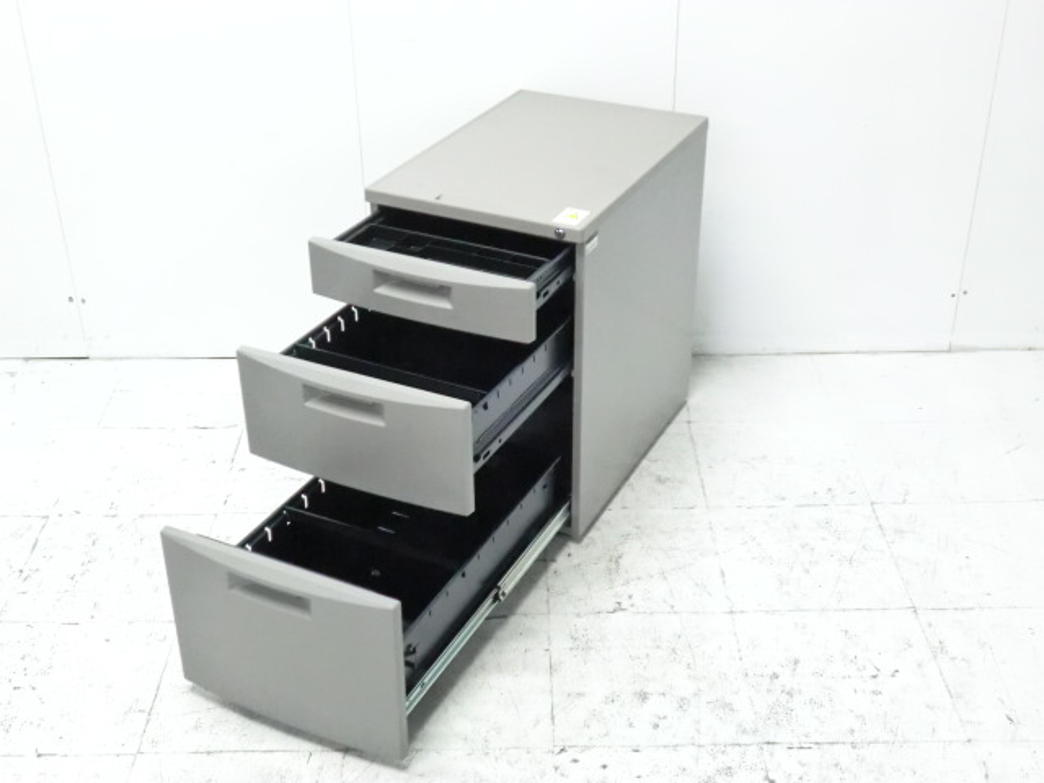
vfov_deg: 32.2
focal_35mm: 45
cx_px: 522
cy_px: 392
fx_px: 1357
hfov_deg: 42.1
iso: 800
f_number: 4.3
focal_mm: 8.2
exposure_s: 1/30
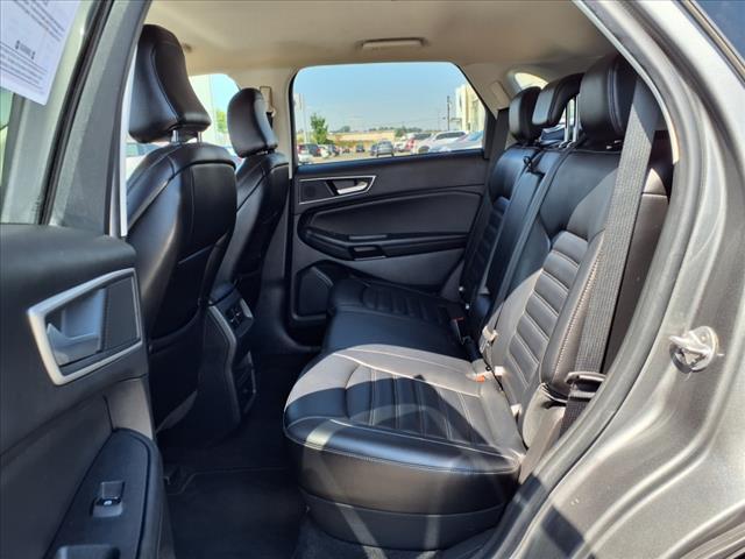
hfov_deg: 65.3
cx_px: 372
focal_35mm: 27
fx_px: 581
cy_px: 280
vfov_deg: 51.4
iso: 40
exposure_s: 1/156
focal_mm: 3.58
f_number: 1.9
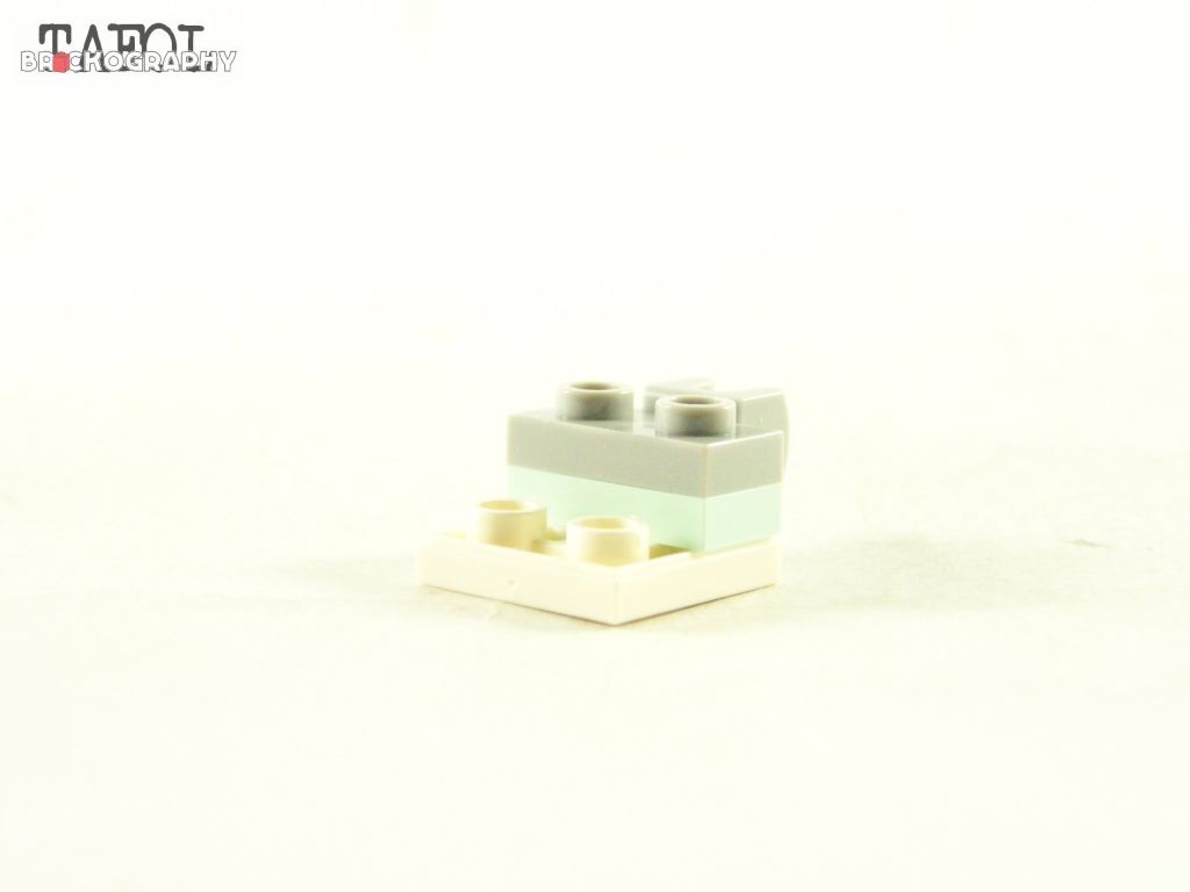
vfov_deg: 15.7
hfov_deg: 20.9
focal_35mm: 94
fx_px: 3231
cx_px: 595
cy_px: 446
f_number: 3.2
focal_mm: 15.6
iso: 400
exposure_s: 1/60
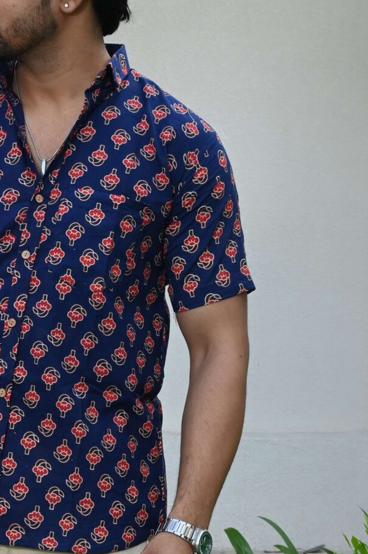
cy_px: 457
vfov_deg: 17.1
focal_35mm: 119
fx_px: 1828
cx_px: -48
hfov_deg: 11.3
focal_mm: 42
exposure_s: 1/160
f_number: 11
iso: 640
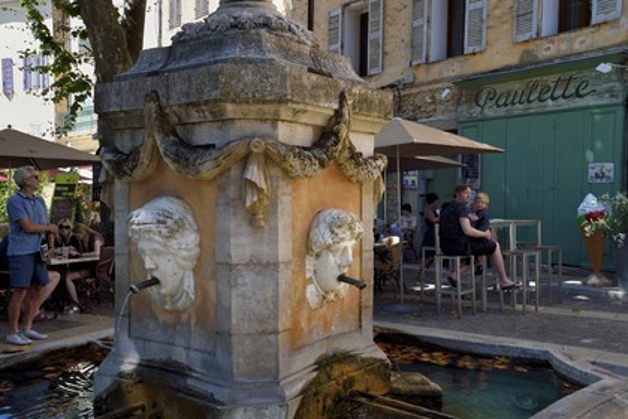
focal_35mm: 36
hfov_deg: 53.1
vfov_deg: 36.9
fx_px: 628
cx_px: 314
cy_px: 210
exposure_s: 1/125
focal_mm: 36
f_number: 13
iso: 200
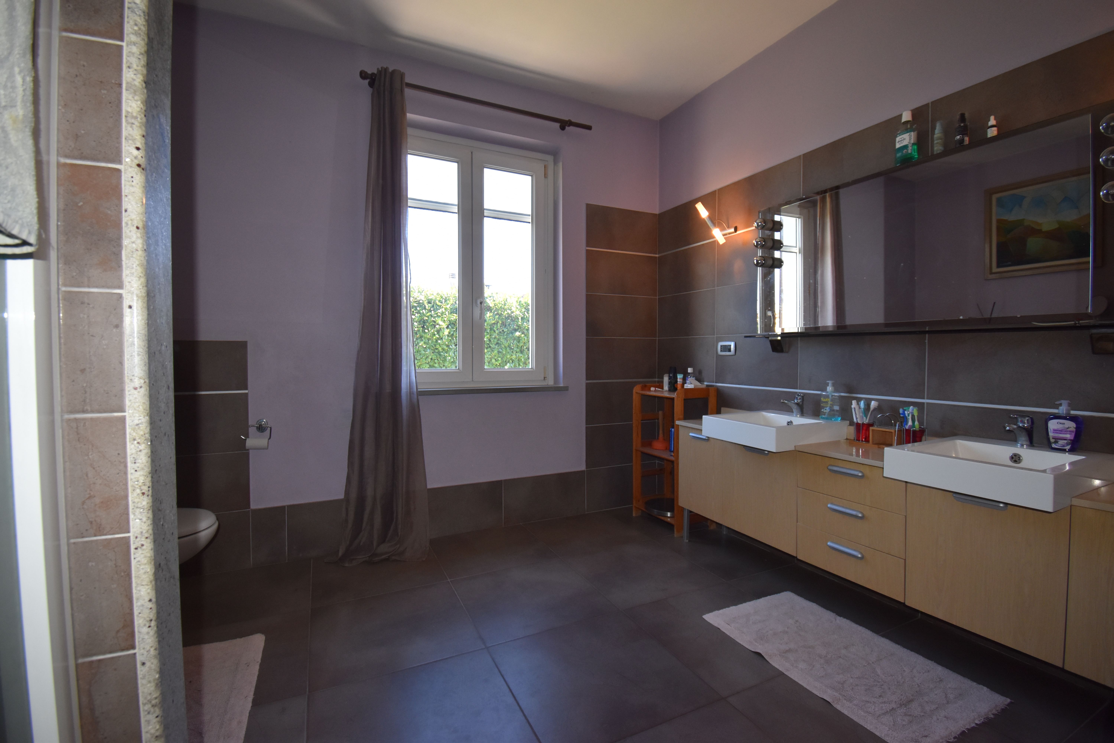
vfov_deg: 77.3
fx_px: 464
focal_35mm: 15
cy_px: 372
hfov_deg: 100.4
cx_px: 557
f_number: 5.6
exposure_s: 1/125
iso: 800
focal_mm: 10
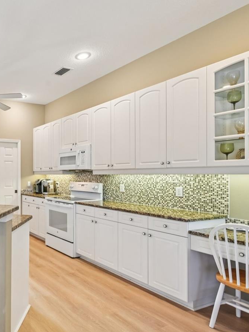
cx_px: -5
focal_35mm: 24
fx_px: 230
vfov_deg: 71.6
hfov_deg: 46.5
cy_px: 173
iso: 400
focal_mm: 14
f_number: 8
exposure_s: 1/15
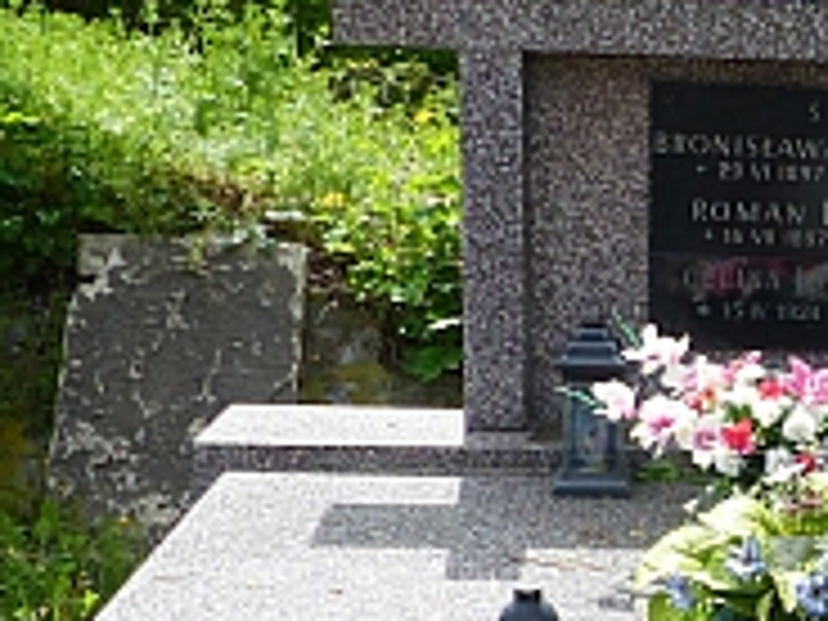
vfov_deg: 16.8
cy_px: 526
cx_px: 986
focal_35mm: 87
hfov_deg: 21.0
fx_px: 2081
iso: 100
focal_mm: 4.5
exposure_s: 1/500
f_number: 4
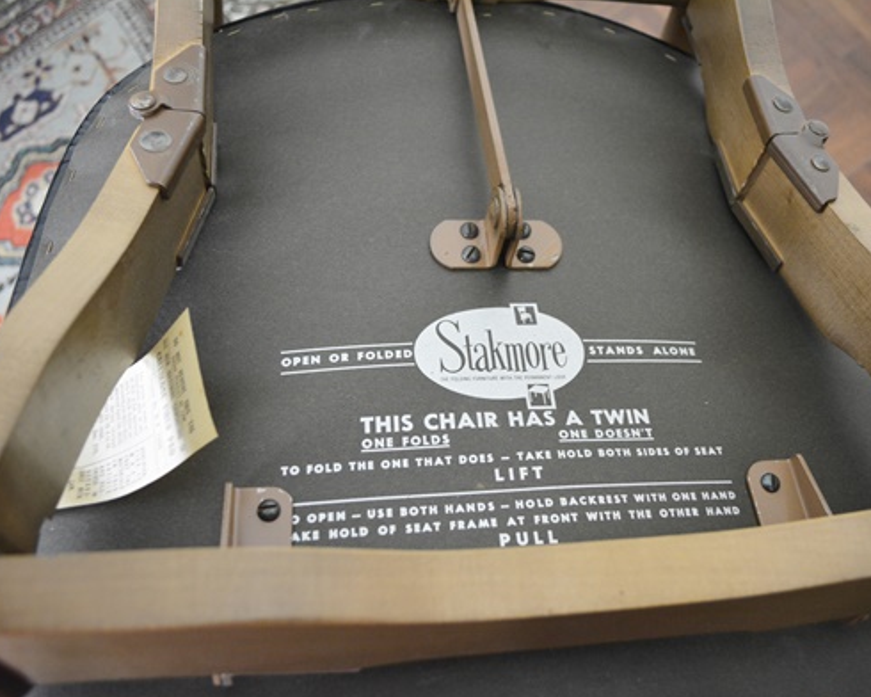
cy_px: 350
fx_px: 799
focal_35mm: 31
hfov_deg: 57.1
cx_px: 480
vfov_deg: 47.1
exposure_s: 1/30
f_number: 3.5
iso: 1250
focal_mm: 18
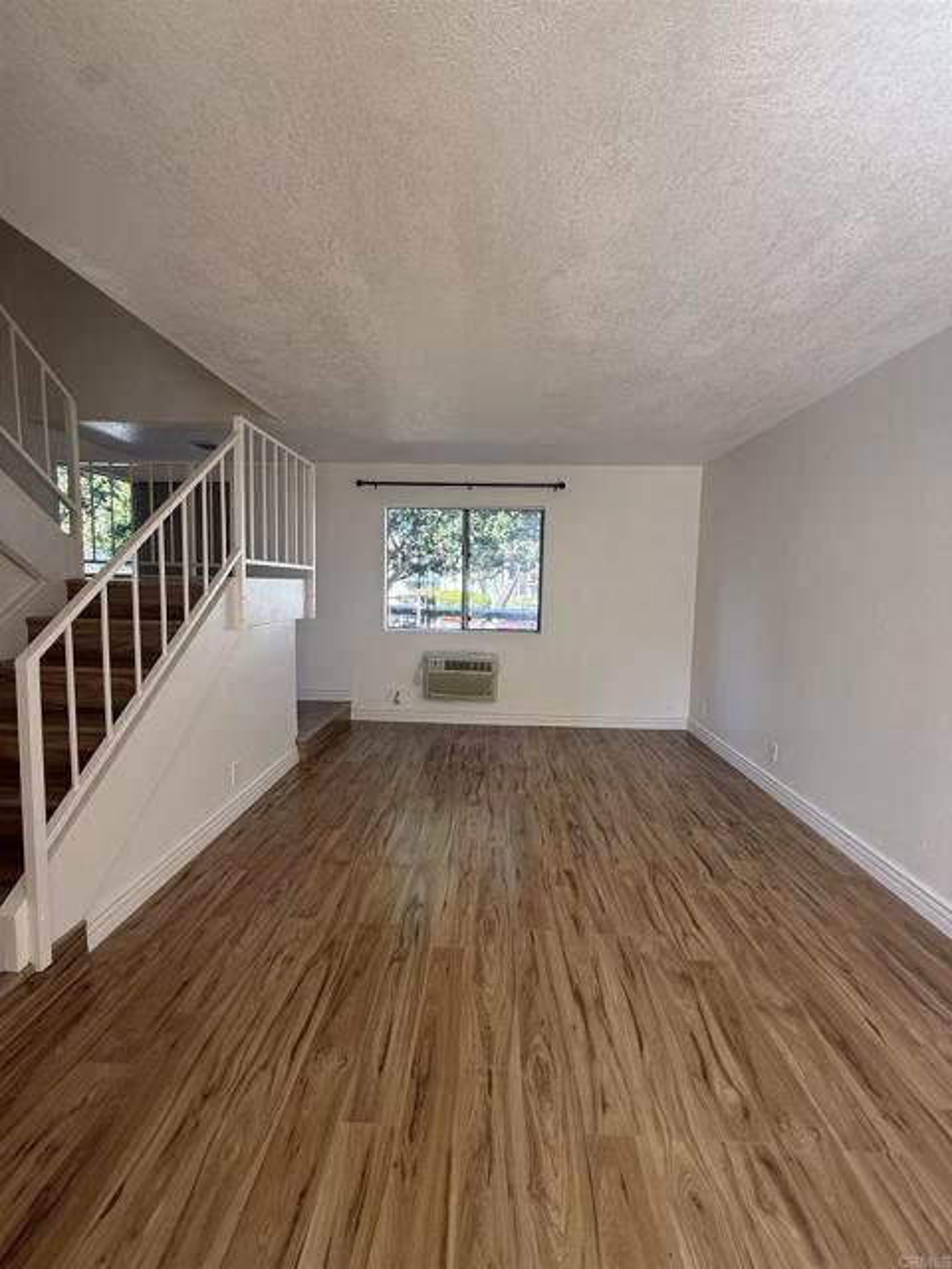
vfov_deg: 102.1
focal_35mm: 14
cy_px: 634
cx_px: 476
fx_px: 513
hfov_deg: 85.7
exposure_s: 1/103
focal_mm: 2.22
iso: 64
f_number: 2.2
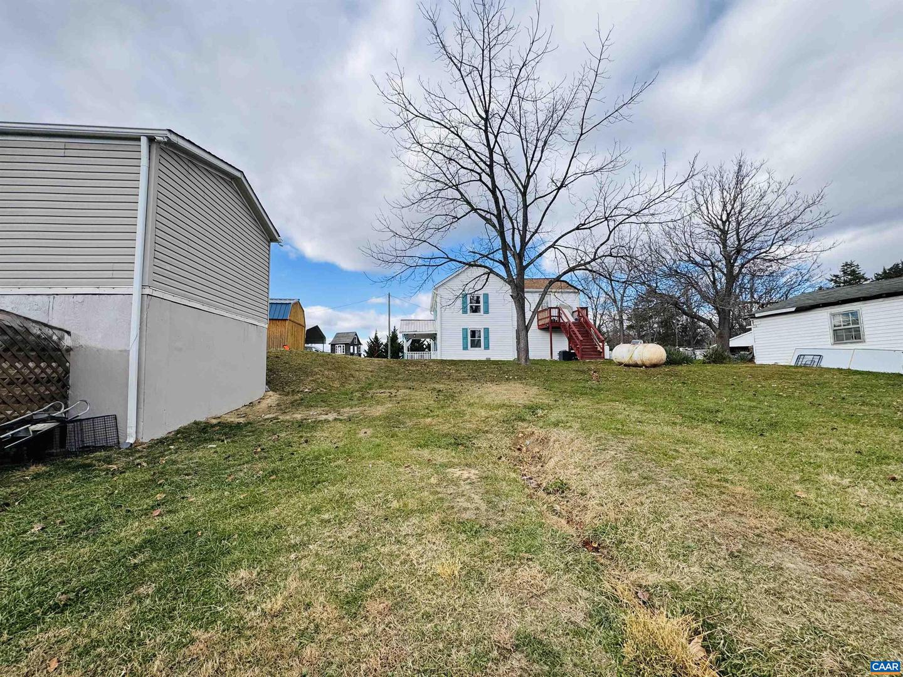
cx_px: 452
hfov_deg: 102.1
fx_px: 365
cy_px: 338
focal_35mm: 14
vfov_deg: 85.7
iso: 50
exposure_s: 1/1198
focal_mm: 2.22
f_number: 2.2
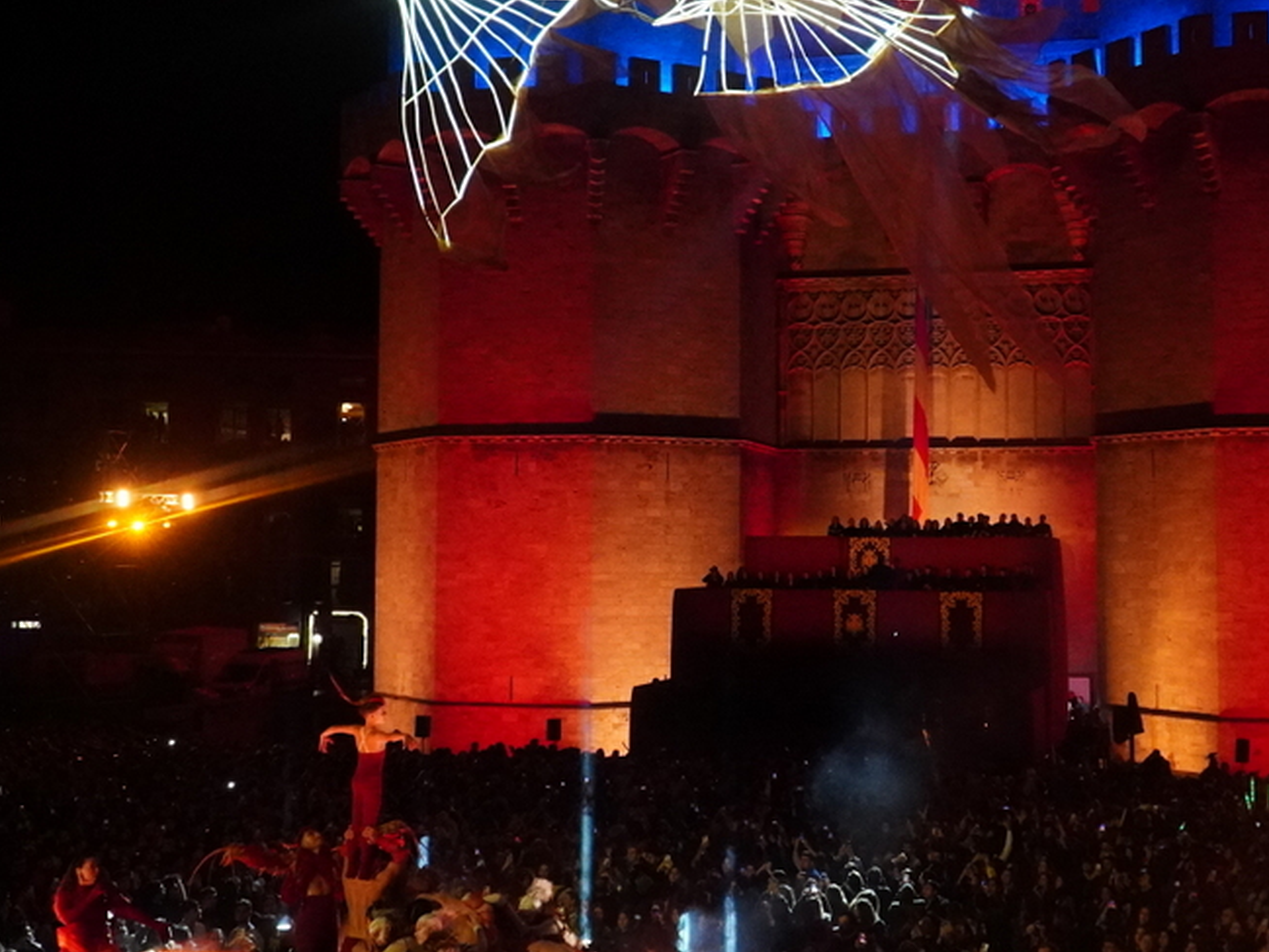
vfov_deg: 30.3
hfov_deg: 39.5
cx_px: 749
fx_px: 1760
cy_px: 426
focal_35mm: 48
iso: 5000
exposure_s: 1/500
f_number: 4
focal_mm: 18
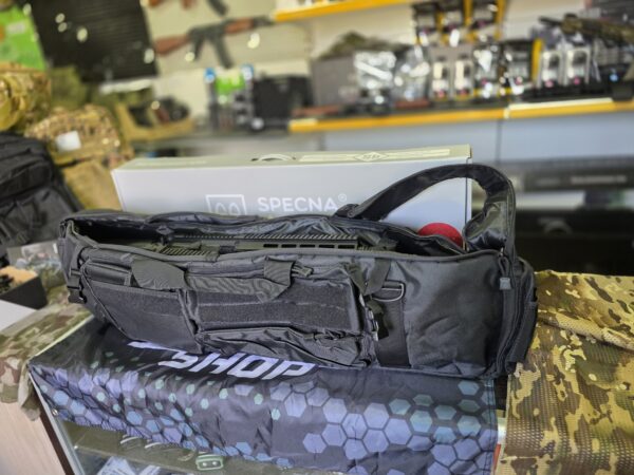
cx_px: 317
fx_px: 421
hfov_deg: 73.9
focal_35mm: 23
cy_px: 238
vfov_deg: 58.9
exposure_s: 1/100
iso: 400
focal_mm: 6.3
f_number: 1.7
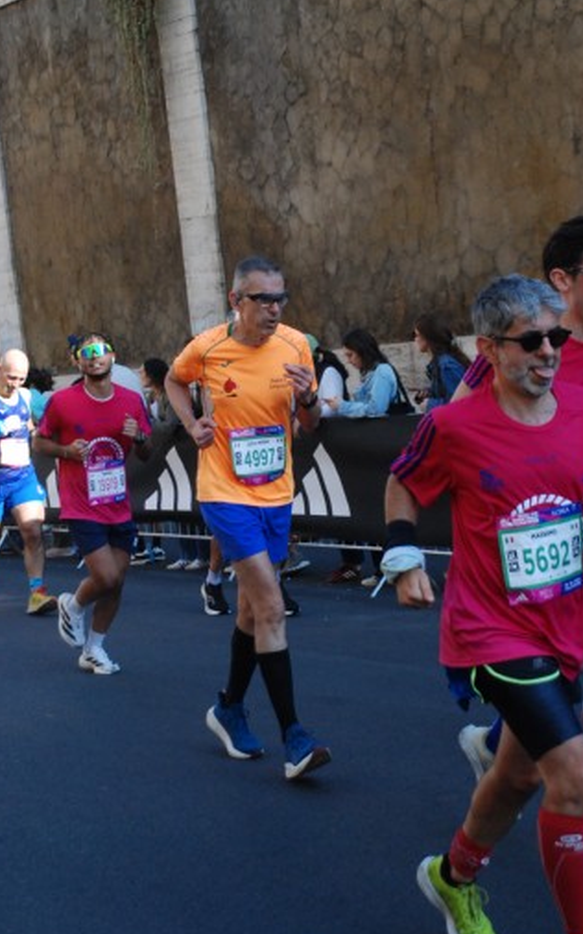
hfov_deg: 16.3
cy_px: 445
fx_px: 2035
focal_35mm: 80
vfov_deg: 25.8
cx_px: 291
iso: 1000
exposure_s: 1/1000
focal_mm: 44
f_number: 4.8
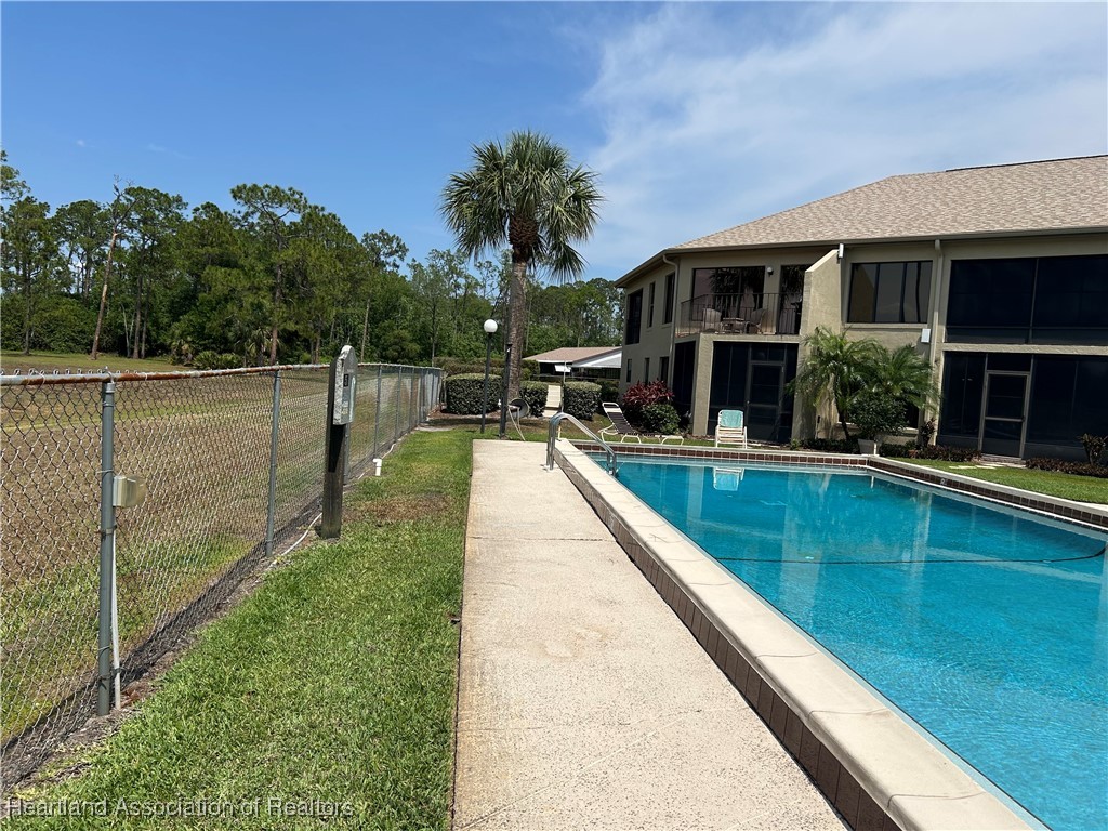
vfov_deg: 53.1
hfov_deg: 67.3
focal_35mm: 26
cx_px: 554
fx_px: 832
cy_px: 416
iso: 50
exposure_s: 1/7463
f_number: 1.5
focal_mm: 5.7
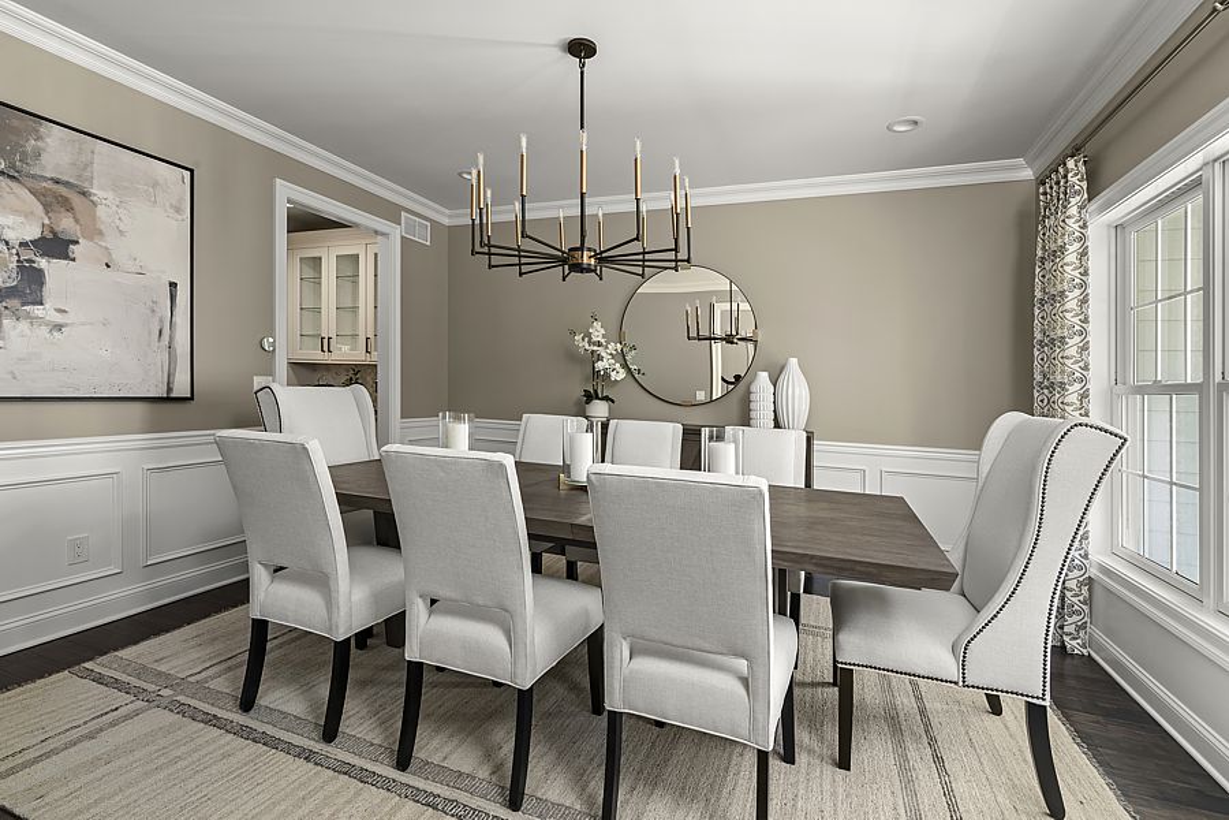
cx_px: 614
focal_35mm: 16
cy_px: 410
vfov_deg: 73.7
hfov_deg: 96.7
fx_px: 546
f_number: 10
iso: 320
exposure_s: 1/6
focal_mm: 16
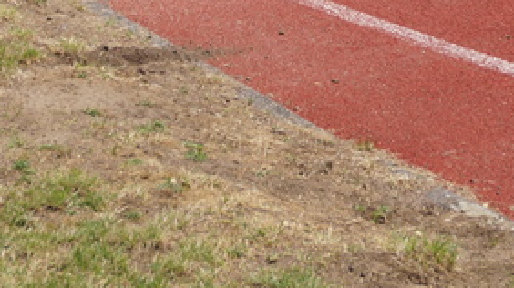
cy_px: -487
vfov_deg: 7.0
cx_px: 327
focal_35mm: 160
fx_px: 2179
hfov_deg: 13.4
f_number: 8
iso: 100
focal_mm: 30
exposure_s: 1/400
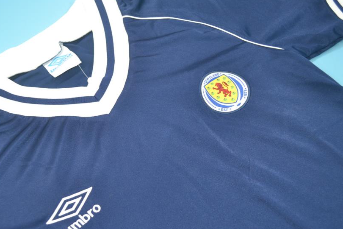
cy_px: 142
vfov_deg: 30.4
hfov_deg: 44.5
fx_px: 419
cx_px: 162
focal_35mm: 44
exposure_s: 1/60
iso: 200
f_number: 3.8
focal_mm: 22
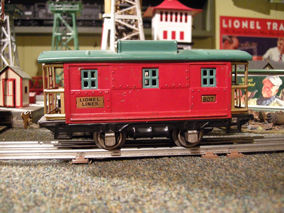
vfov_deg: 40.7
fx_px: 287
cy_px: 106
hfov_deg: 52.6
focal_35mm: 35
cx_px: 142
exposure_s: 1/8
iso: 487
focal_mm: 7.5
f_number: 2.7
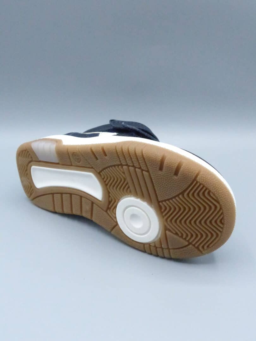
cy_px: 170
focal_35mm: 32
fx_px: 316
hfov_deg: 44.2
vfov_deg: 56.8
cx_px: 128
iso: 1600
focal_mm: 5.7
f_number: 4.5
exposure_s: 1/1600
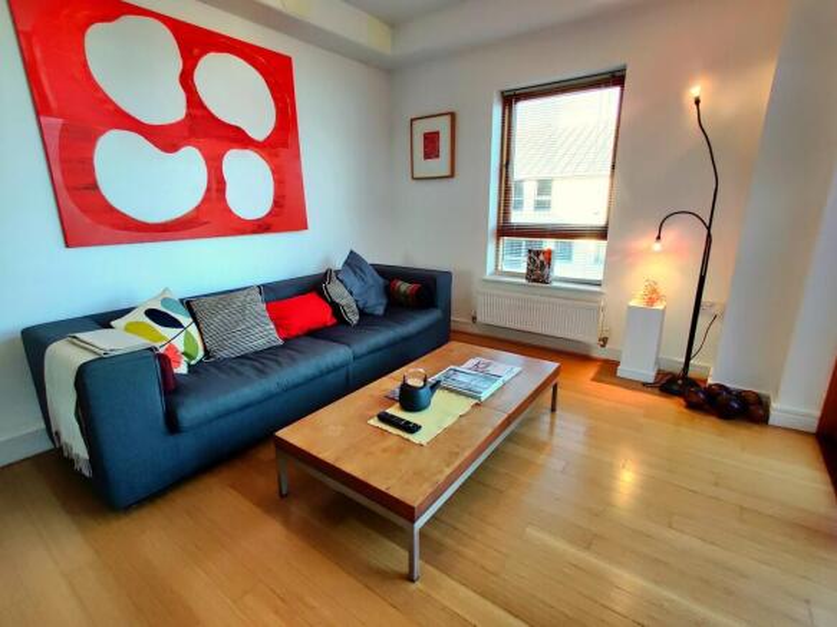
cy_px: 314
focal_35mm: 13
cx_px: 418
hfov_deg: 106.2
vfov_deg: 89.9
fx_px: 314
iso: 400
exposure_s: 1/33
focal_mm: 2.25
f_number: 2.2
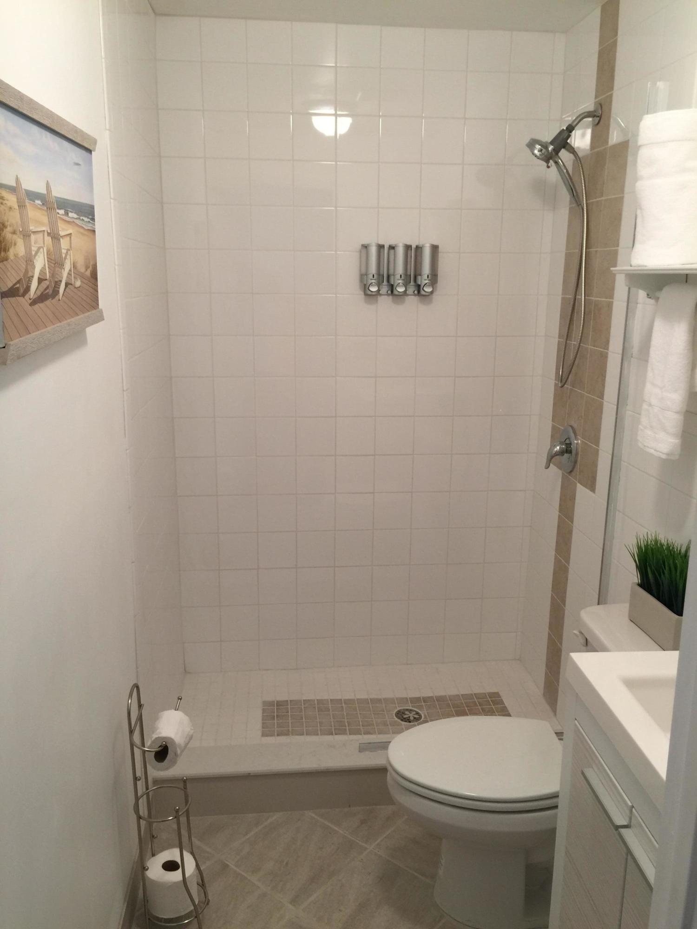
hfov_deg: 48.2
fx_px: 779
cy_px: 464
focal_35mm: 29
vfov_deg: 61.7
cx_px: 348
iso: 32
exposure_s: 1/15
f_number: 2.2
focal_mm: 4.15
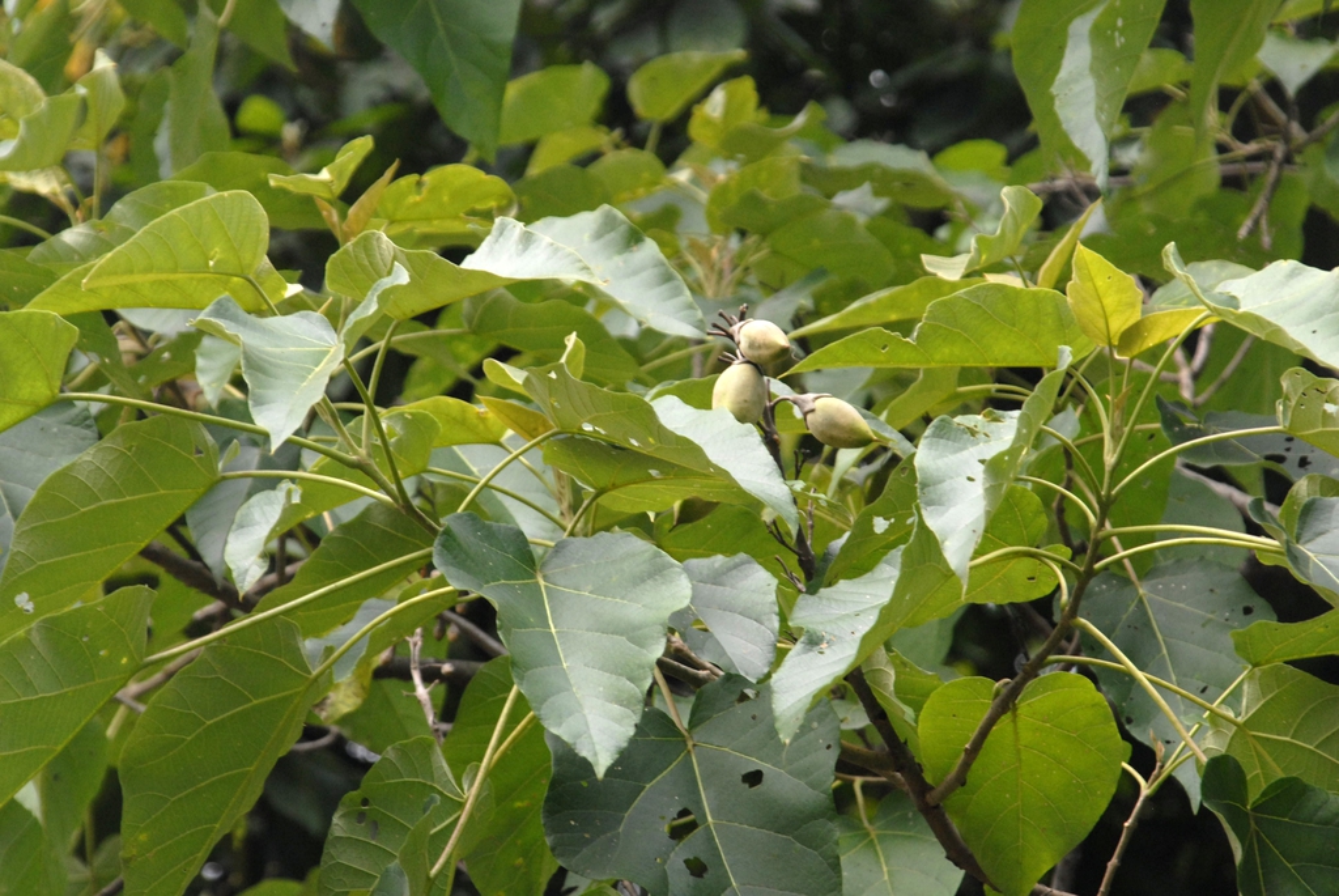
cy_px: 448
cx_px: 670
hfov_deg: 8.8
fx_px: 8656
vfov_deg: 5.9
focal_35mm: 232
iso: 400
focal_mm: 155
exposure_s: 1/200
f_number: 7.1
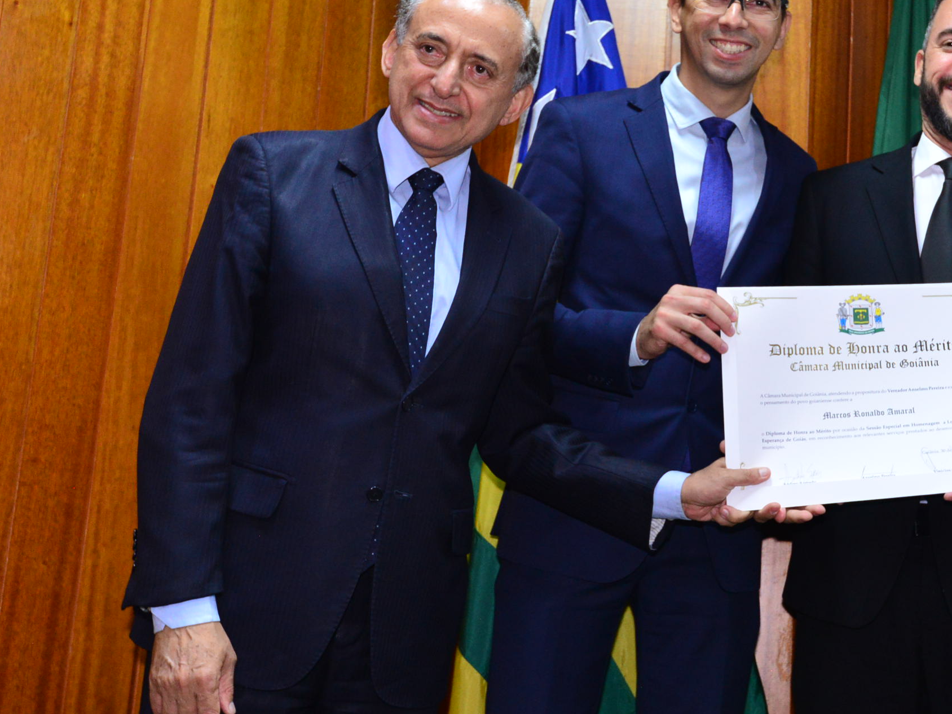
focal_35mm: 60
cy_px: 289
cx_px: 725
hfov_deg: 31.6
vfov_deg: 24.4
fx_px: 1650
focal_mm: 35
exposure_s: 1/60
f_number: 6.3
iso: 2500
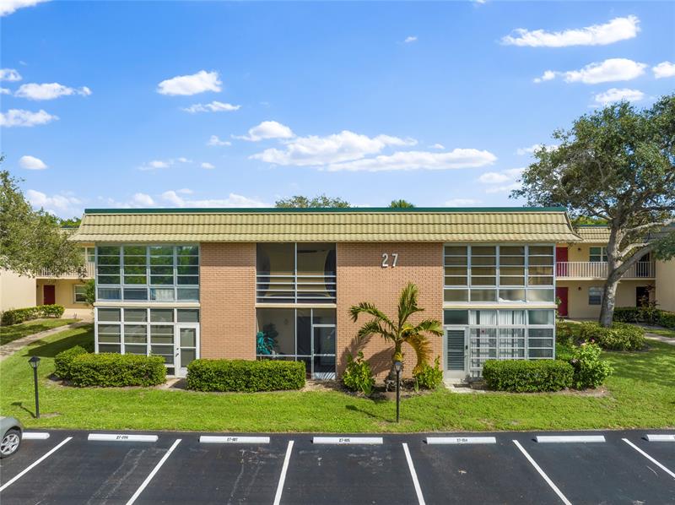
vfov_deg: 56.7
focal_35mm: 24
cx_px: 338
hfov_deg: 71.7
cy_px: 252
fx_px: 467
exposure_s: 1/50
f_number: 6.3
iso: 100
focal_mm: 12.29
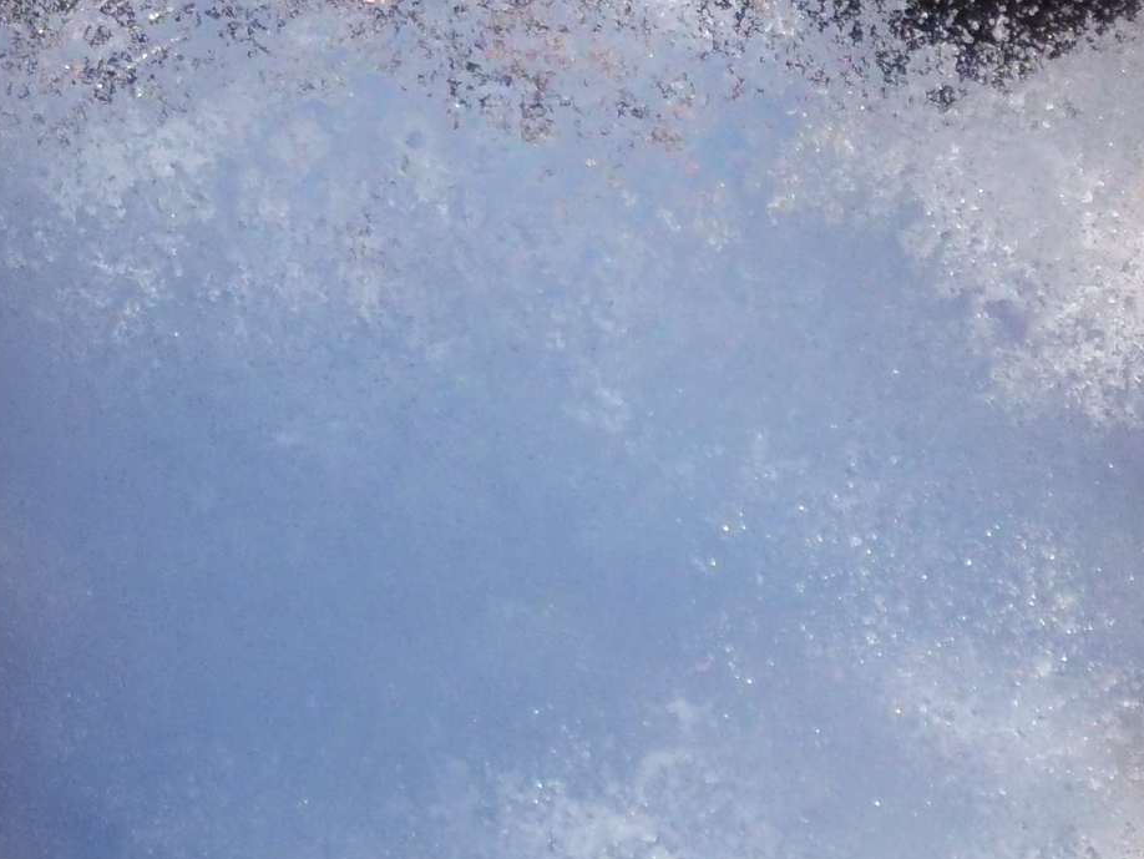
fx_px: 16033
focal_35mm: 485
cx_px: 346
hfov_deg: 4.1
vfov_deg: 3.1
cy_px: -61
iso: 3200
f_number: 4
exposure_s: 1/10000
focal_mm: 60
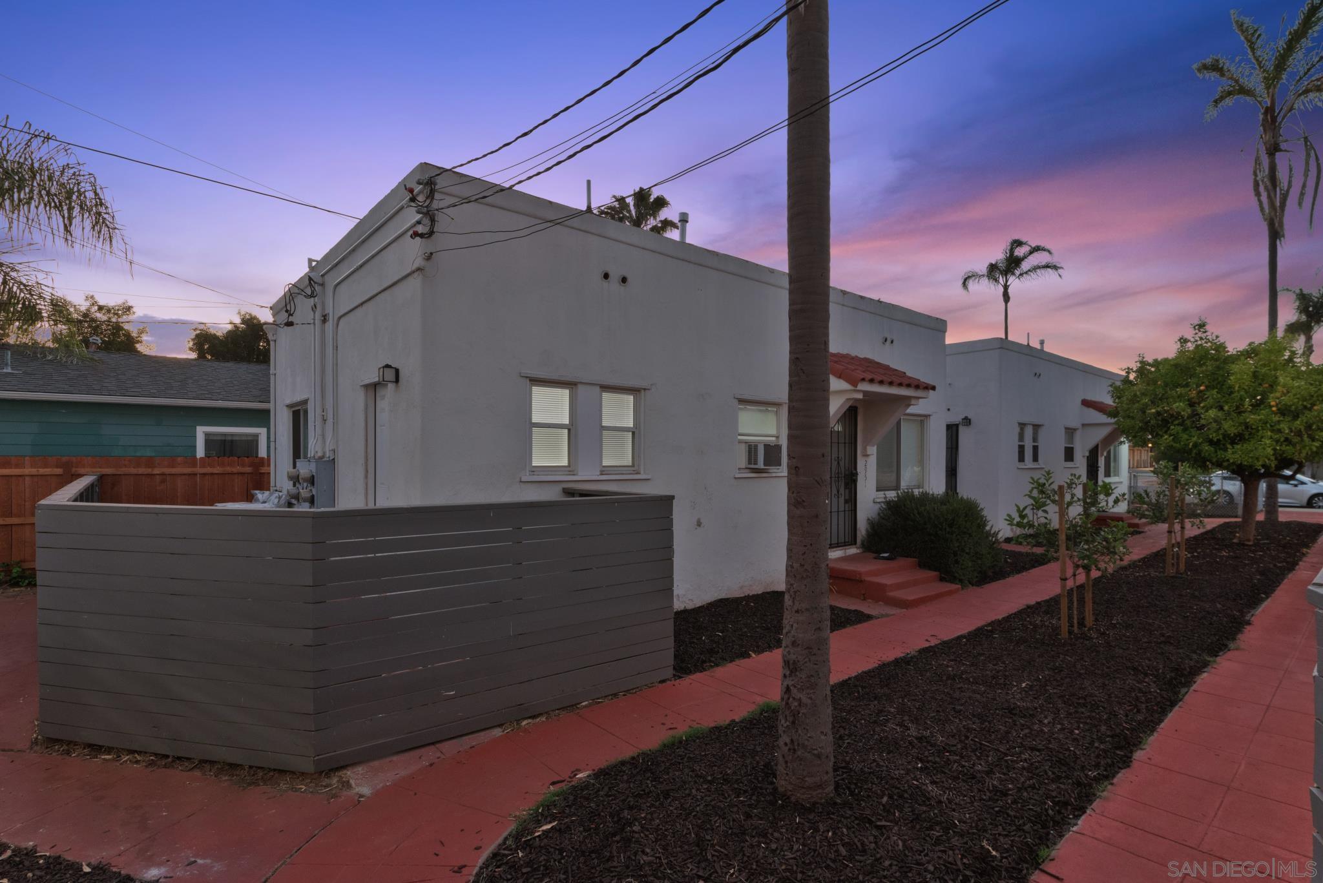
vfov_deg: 70.5
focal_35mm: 17
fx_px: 625
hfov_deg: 93.3
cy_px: 442
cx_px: 662
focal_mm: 17
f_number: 14
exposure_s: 1.3
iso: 1250
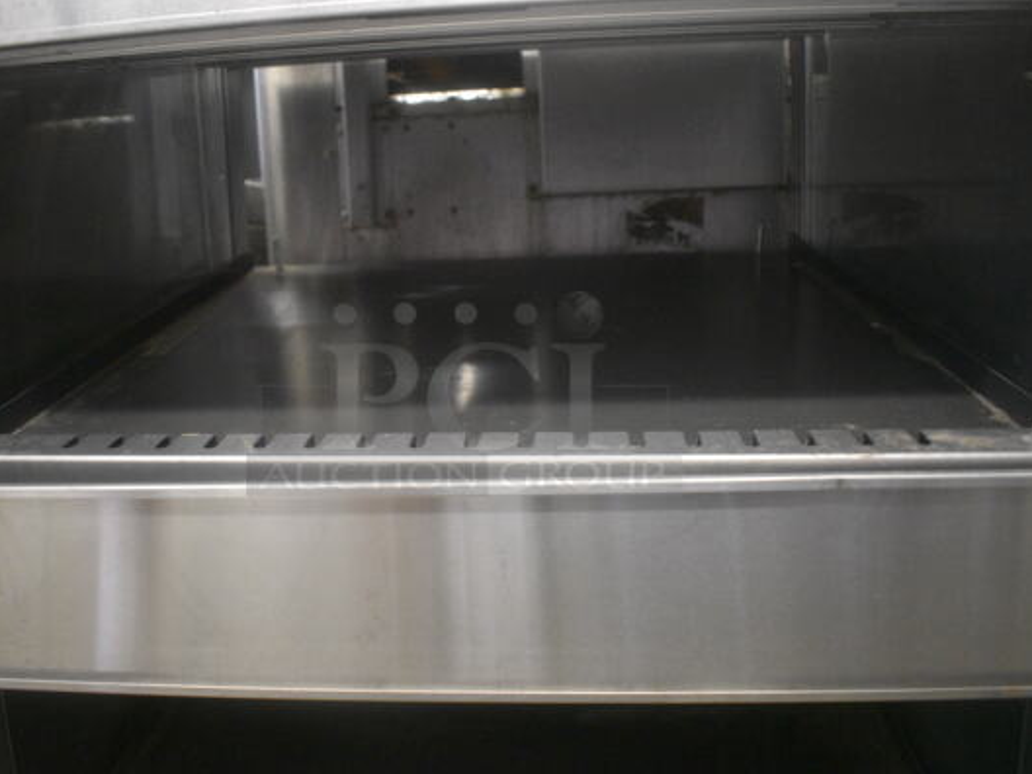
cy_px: 393
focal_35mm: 30
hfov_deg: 59.8
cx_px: 465
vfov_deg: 46.8
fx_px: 894
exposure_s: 1/125
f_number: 3.5
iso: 4000
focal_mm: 18
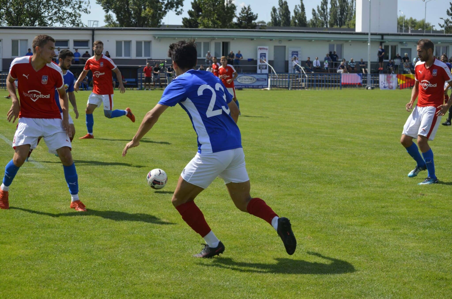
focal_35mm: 82
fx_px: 1034
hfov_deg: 24.7
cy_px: 150
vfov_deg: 16.5
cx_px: 226
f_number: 6.3
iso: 400
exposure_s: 1/1600
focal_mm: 55
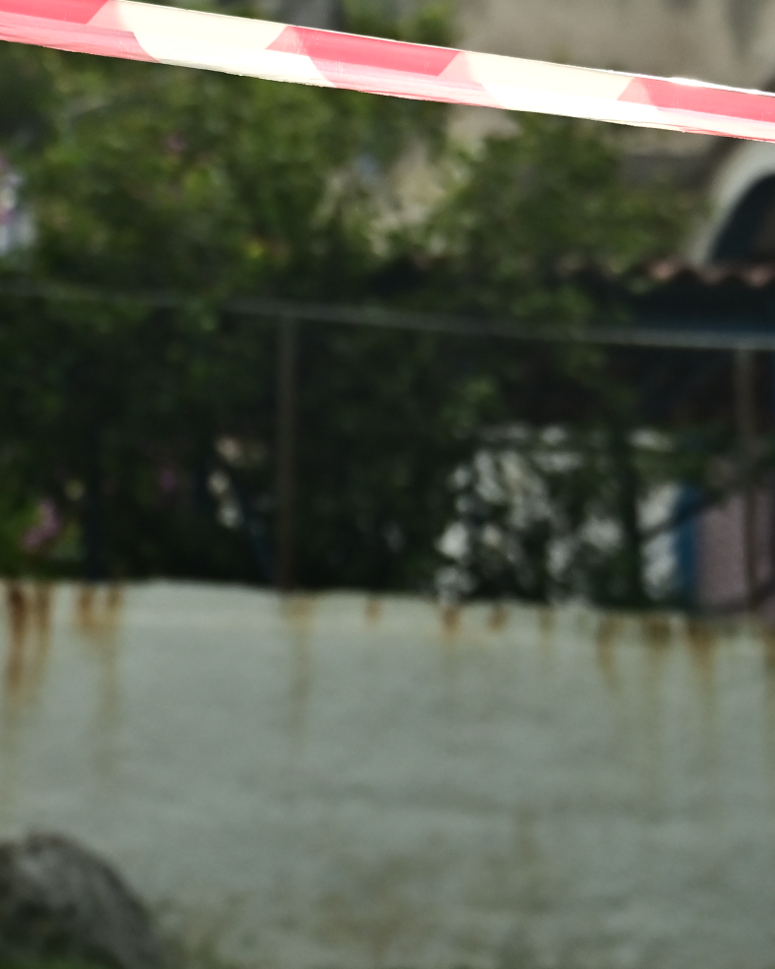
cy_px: 262
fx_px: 4158
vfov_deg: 13.3
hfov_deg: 10.6
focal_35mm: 145
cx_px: 144
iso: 800
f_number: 4
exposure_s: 1/4000
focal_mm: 44
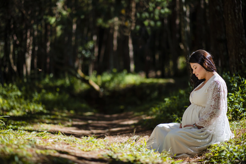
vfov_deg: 16.1
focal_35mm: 85
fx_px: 581
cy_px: 82
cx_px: 123
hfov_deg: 23.9
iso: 100
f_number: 1.8
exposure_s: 1/1250
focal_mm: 85
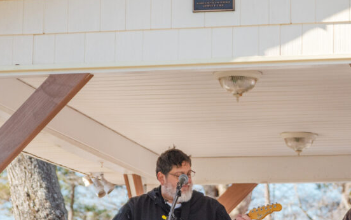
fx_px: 1483
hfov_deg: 13.4
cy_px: 206
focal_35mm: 155
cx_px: 277
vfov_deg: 8.4
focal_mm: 55
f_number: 2.8
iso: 320
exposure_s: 1/4000
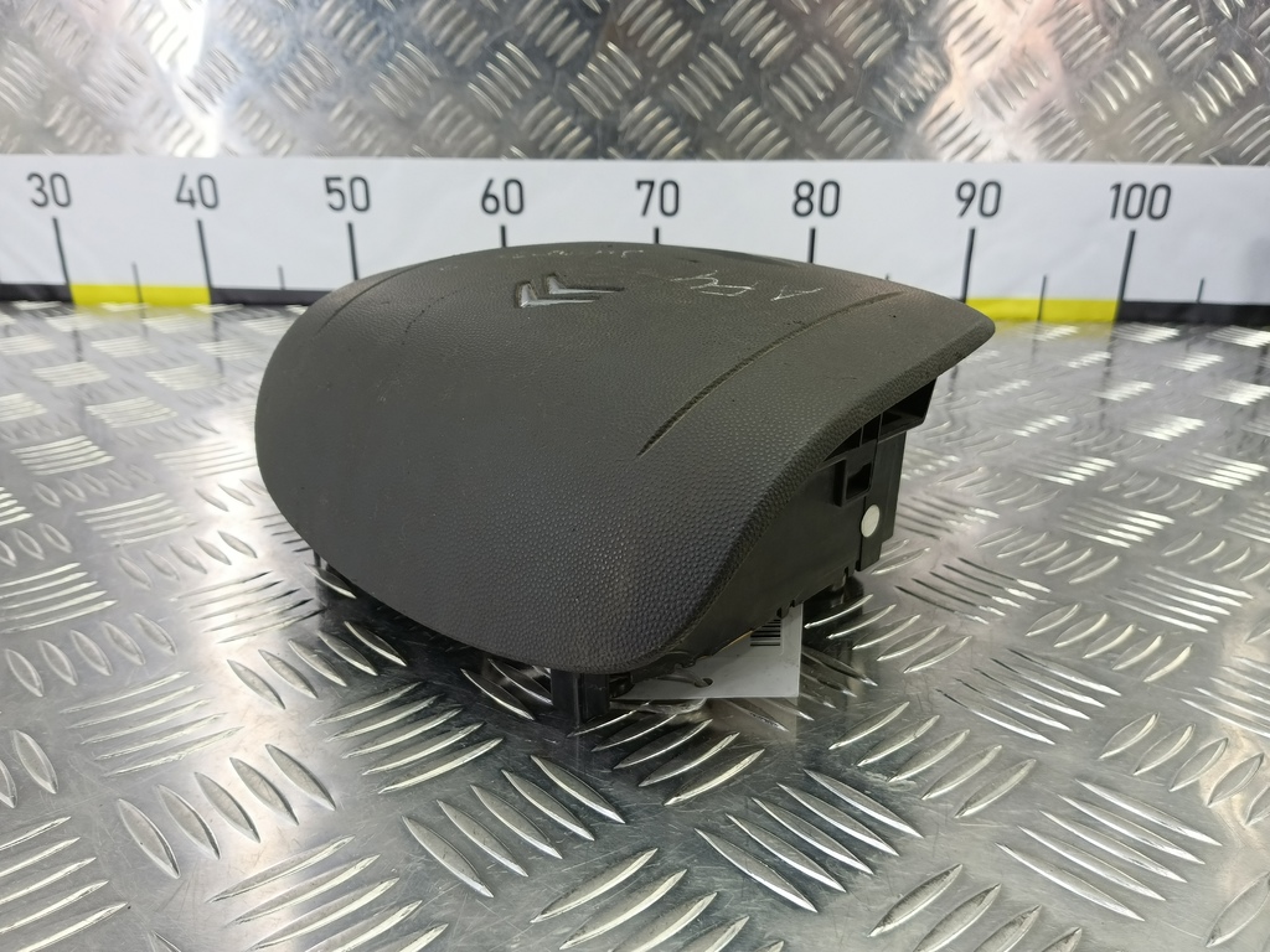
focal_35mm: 23
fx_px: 844
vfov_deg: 58.9
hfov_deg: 73.9
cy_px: 476
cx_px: 635
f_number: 1.6
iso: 146
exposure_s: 1/50
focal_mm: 4.11
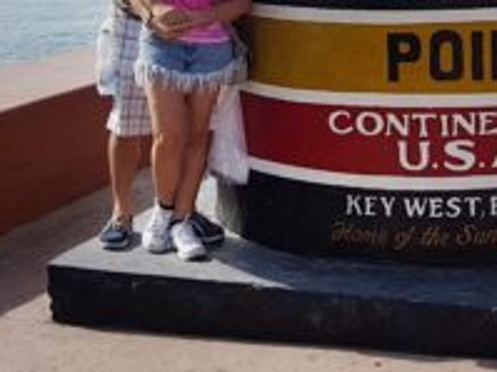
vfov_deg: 17.1
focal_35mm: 81
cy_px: -109
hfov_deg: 23.8
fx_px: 1162
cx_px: 387
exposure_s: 1/3168
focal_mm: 4.2
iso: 40
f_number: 1.7
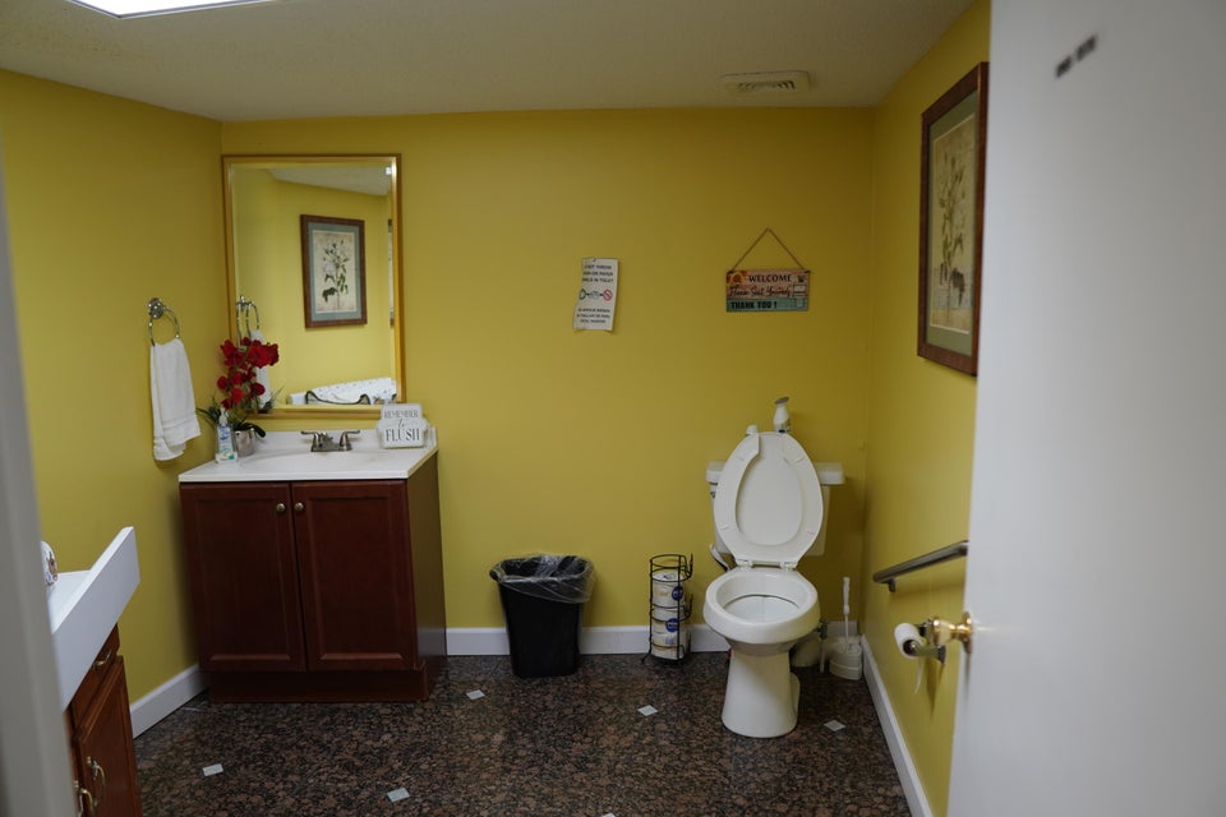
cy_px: 408
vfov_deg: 53.1
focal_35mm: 24
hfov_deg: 73.7
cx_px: 613
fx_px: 817
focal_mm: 16
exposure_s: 1/100
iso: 100
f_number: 1.4
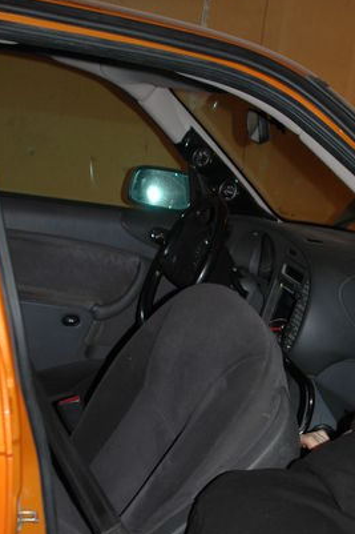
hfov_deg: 20.1
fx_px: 992
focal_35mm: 67
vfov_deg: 29.5
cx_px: 277
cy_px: 411
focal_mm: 28
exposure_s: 1/60
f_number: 3.5
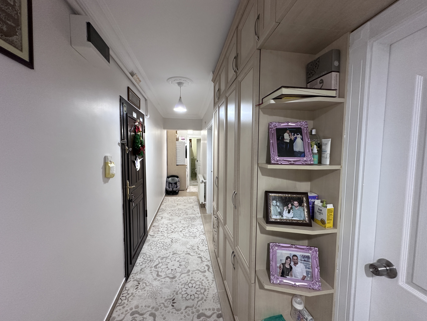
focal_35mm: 14
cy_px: 160
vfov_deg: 85.7
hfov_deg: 102.1
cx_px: 214
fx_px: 173
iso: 250
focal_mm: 2.22
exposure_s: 1/50
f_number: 2.2
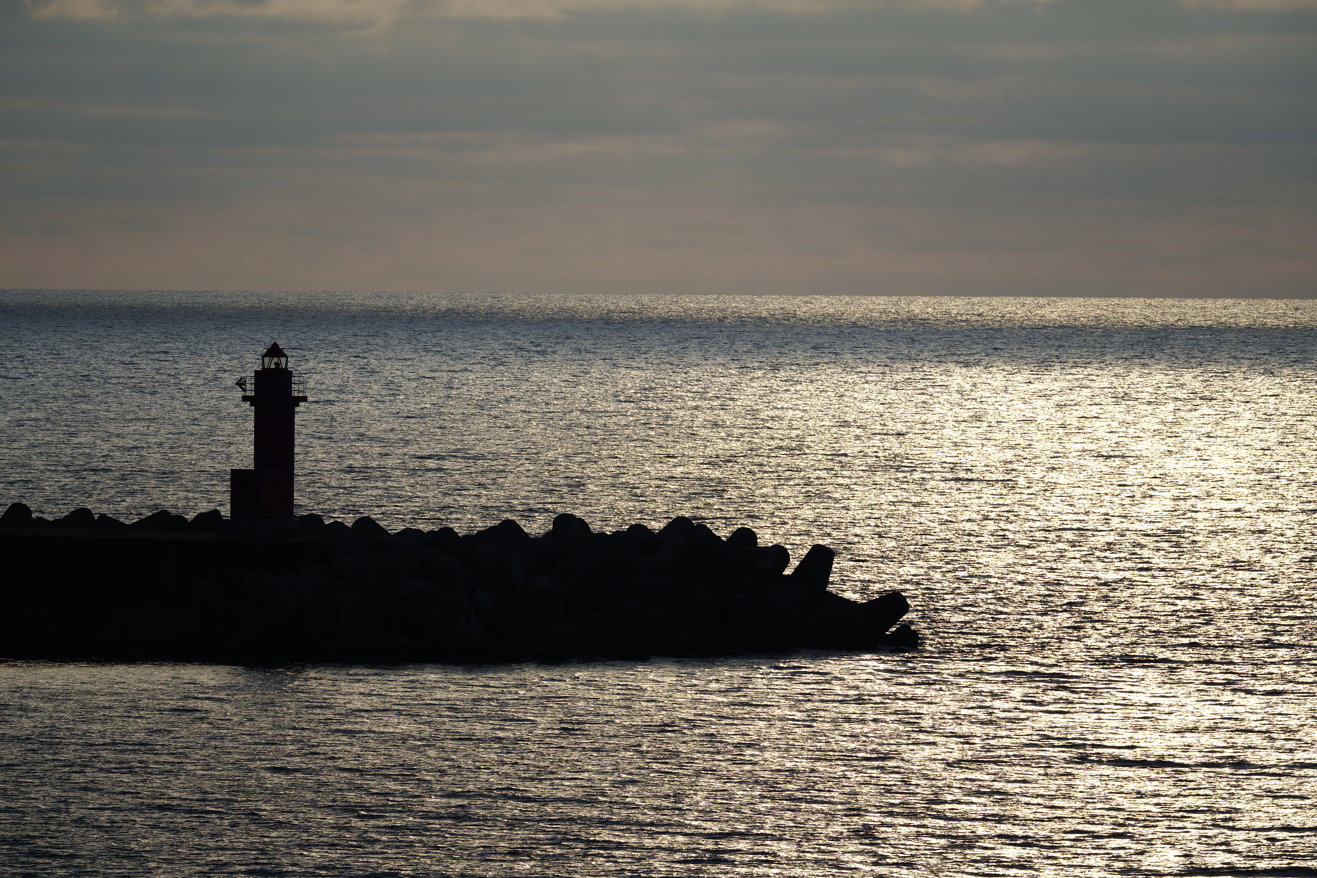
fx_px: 14669
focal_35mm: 401
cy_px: 440
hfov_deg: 5.1
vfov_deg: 3.4
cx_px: 659
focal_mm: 400
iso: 200
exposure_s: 1/1000
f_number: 8
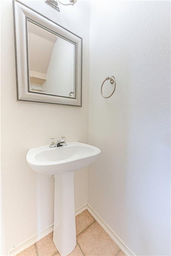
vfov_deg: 104.3
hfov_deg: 81.2
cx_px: 86
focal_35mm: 14
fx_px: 100
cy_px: 128
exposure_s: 1/40
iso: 320
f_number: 4.5
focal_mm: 14
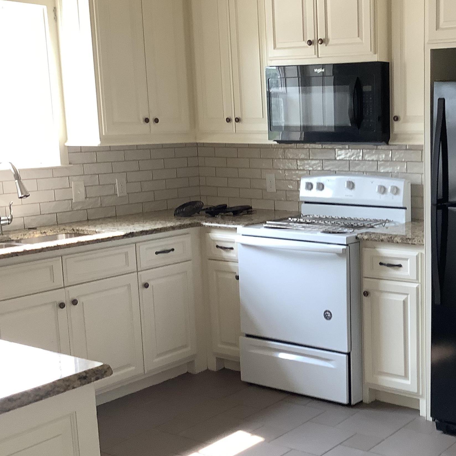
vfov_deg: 33.4
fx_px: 760
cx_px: 394
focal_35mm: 51
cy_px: 252
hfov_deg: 32.1
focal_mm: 3.3
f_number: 2.4
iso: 100
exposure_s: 1/60
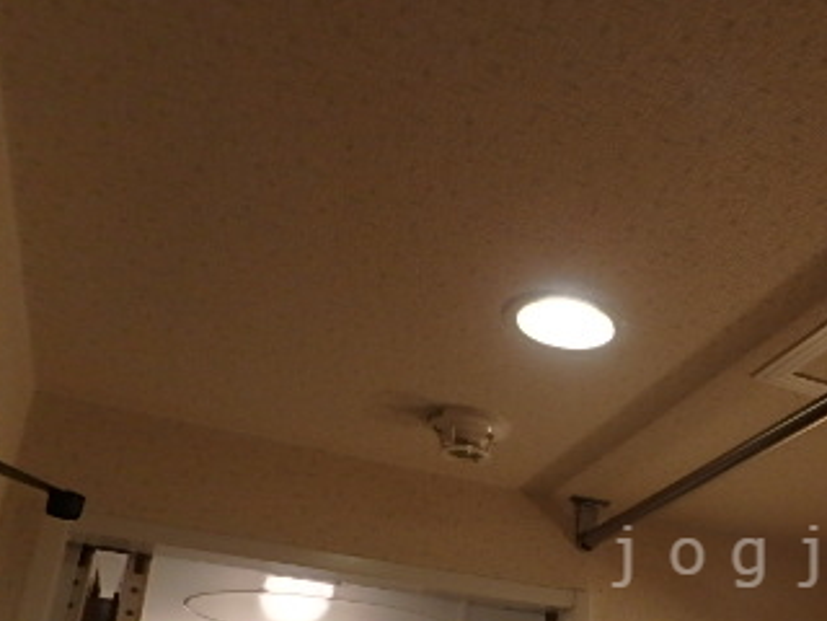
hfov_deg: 40.4
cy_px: 556
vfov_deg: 32.7
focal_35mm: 42
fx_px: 1003
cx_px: 788
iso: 200
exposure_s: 1/60
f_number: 3.5
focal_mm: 3.7
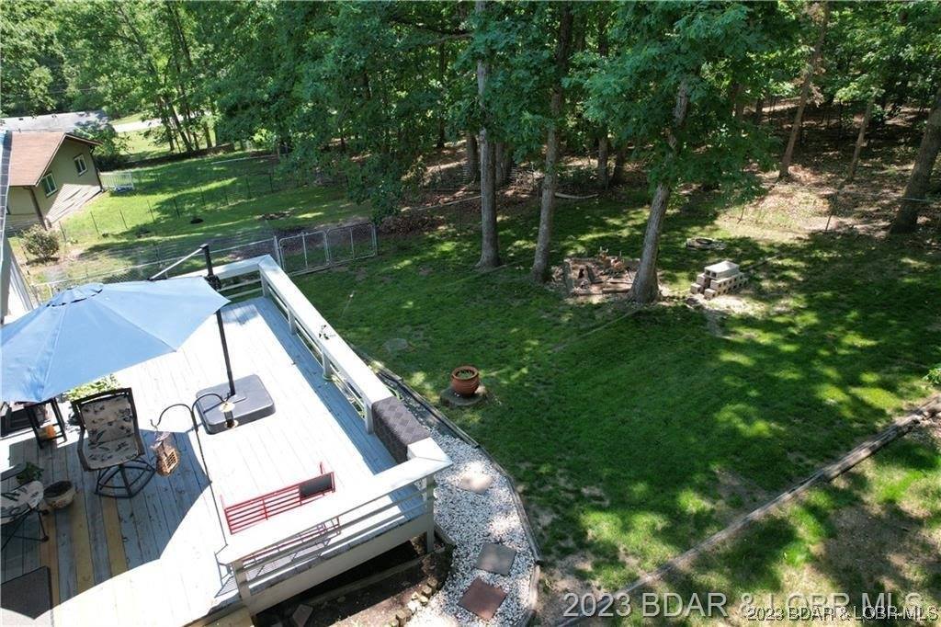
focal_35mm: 22
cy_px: 314
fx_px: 575
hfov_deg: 78.6
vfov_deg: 57.2
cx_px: 470
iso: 100
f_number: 2.8
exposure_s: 1/500
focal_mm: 8.38
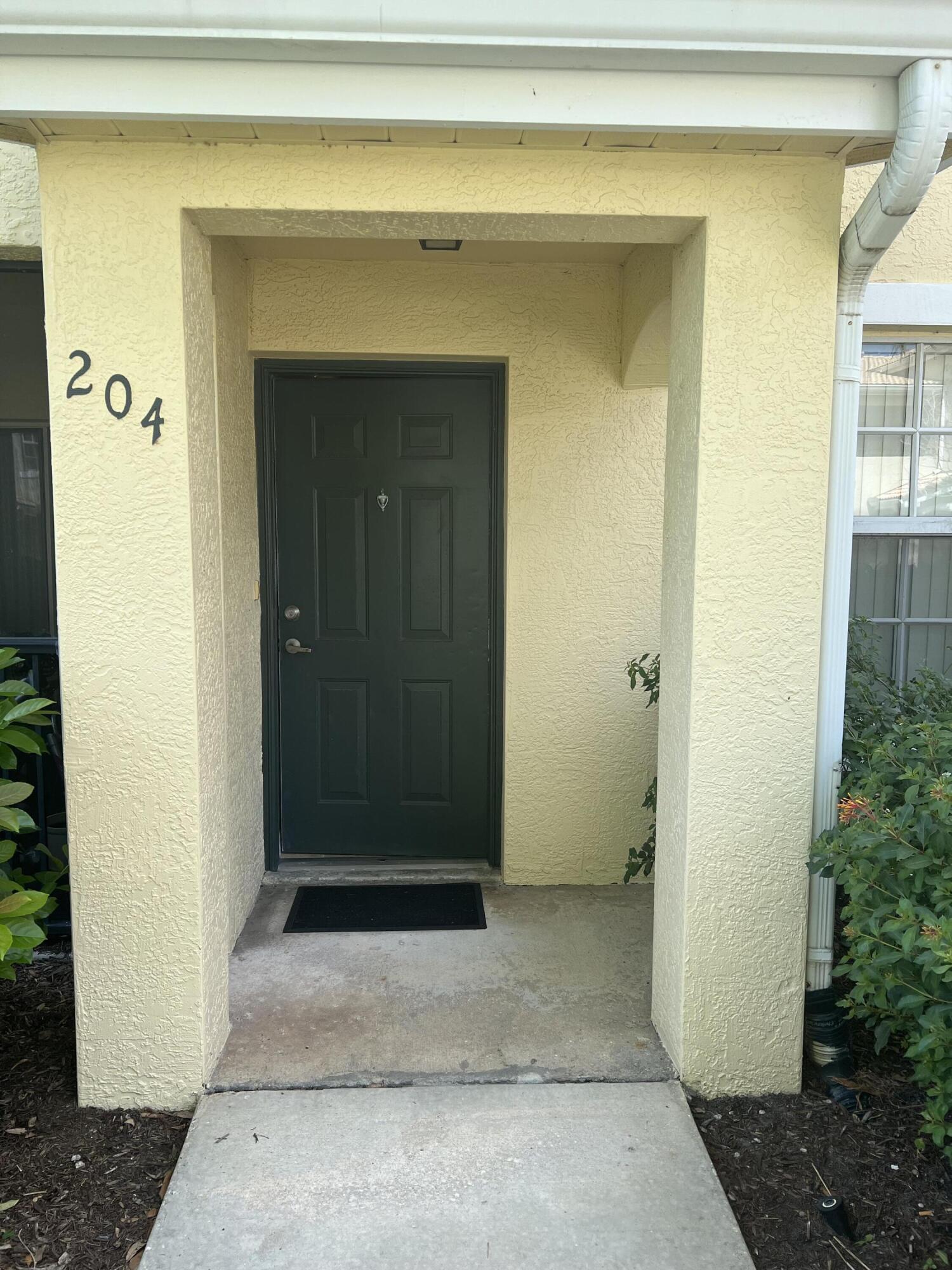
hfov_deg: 53.1
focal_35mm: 26
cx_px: 476
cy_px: 635
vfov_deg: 67.3
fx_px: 953
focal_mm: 5.7
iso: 50
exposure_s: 1/753
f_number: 1.5
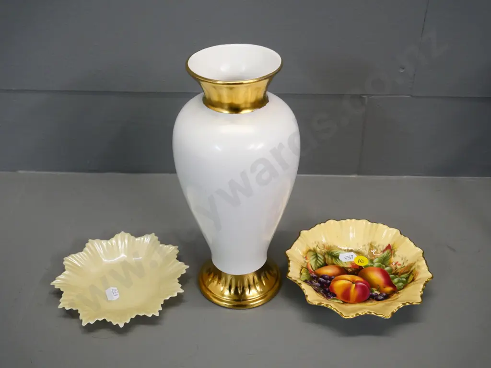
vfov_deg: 36.0
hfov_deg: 46.8
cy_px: 184
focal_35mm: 40
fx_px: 567
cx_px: 246
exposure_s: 1/60
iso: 1600
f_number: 6.3
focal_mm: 20
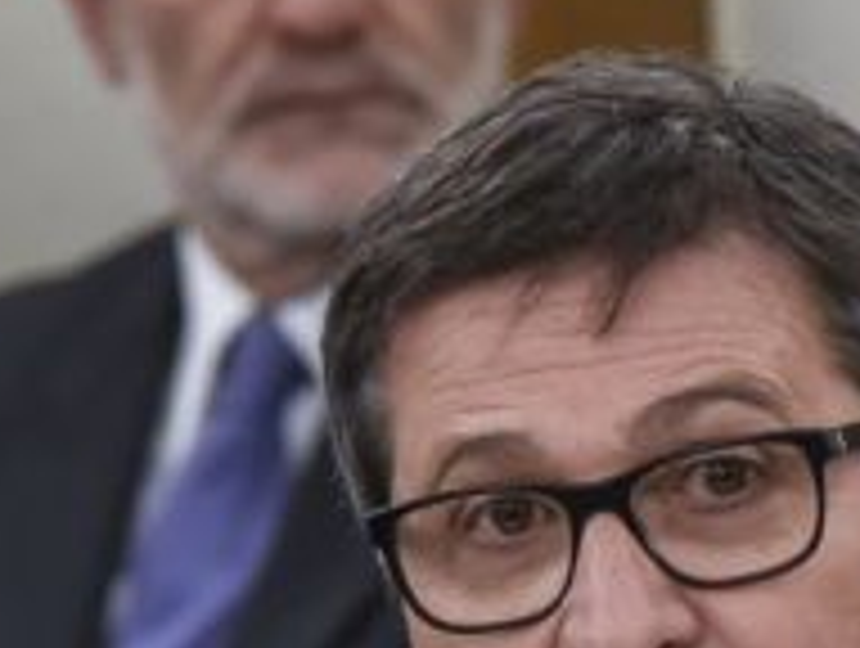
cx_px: 846
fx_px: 17399
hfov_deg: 2.8
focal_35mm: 699
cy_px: 907
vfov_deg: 2.1
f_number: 5.6
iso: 2500
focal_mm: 200
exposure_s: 1/160
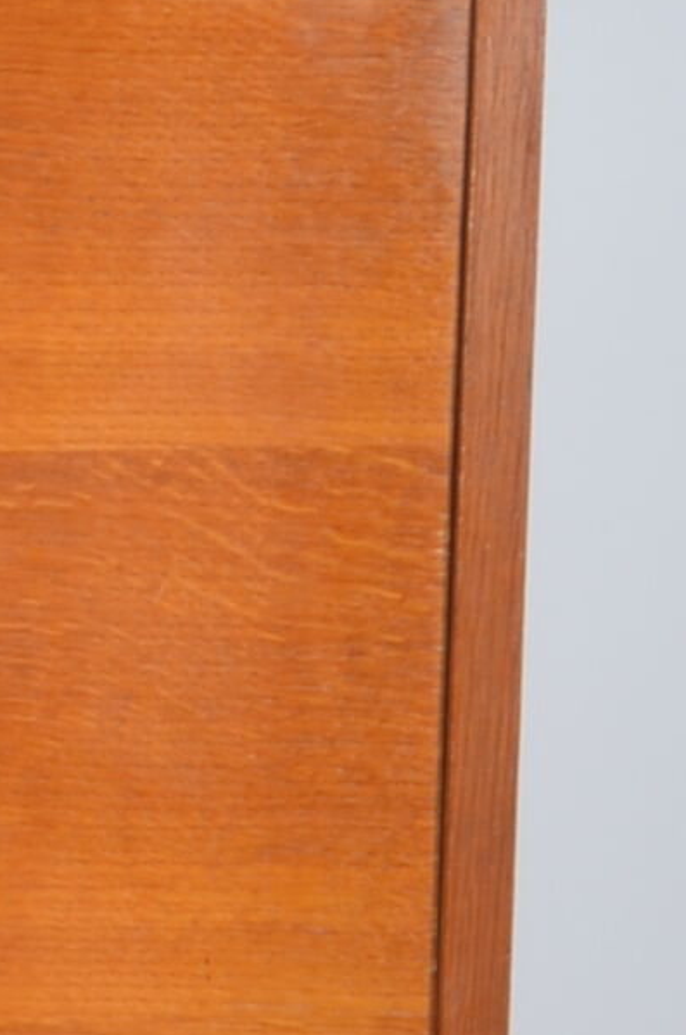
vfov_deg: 9.2
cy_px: 1184
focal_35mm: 222
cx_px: -848
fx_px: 6371
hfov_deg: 6.0
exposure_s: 1/125
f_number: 11
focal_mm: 24
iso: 100
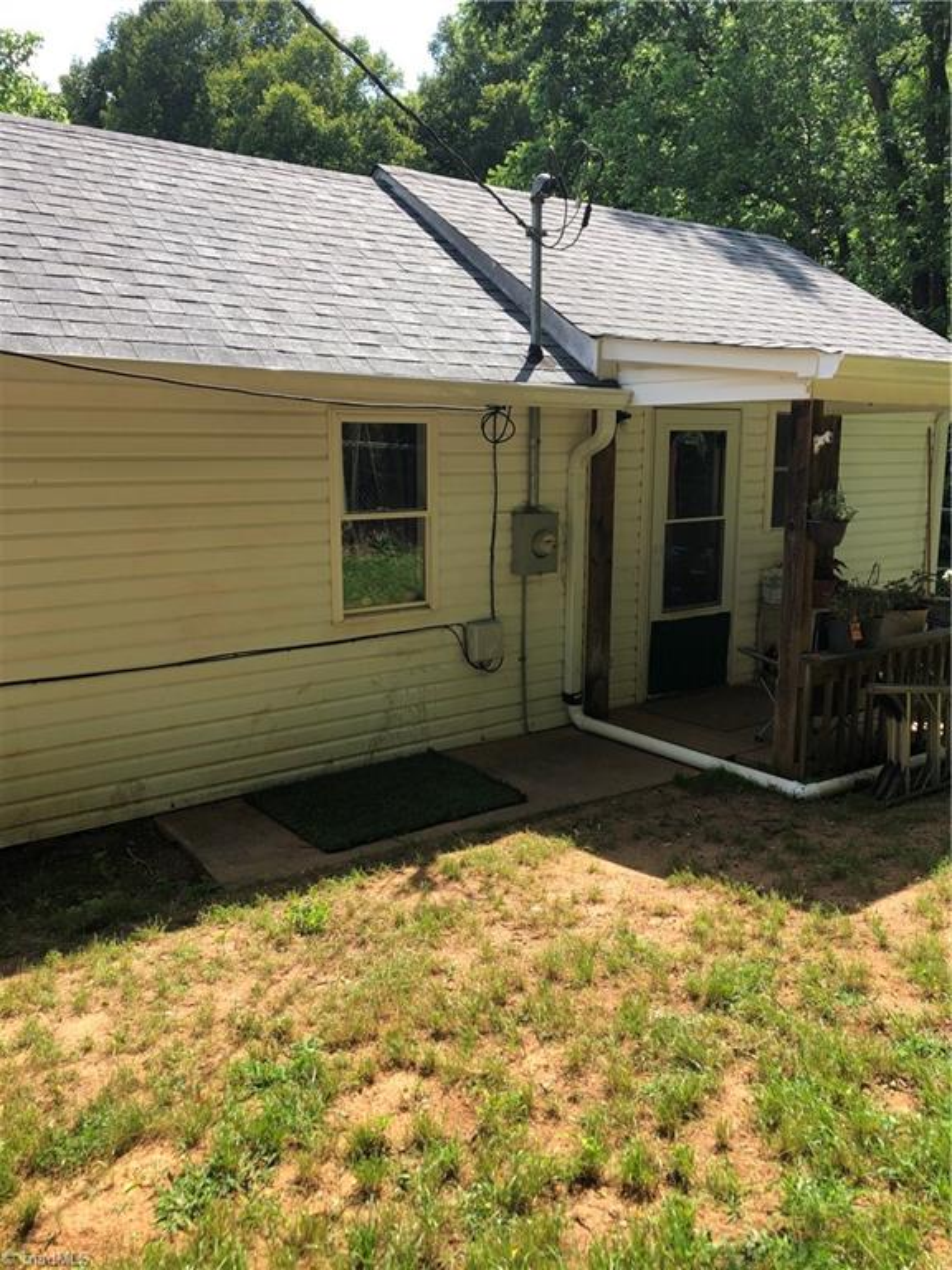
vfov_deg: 63.4
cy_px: 635
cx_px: 476
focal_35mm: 28
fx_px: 1027
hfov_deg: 49.7
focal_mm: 3.99
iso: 20
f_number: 1.8
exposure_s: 1/571
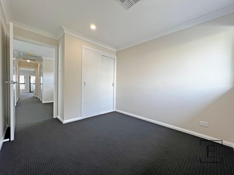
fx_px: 88
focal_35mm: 13
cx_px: 117
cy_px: 88
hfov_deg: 106.2
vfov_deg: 89.9
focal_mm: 1.57
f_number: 1.8
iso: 64
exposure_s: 1/100
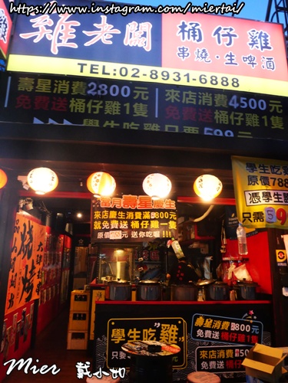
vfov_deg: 71.6
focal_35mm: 24
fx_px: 266
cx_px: 144
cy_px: 192
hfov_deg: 56.8
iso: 3200
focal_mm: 12
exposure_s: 1/25
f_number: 10
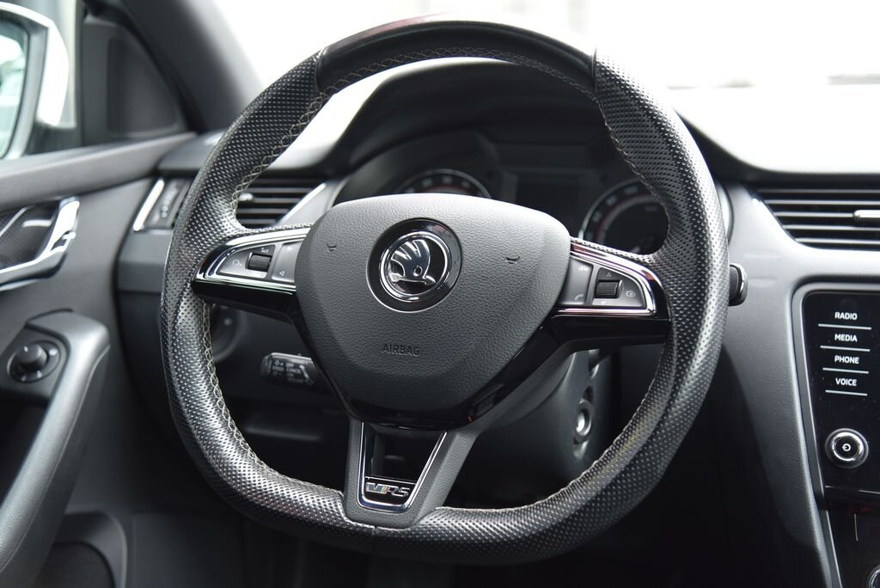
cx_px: 440
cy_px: 294
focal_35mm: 50
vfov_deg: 27.0
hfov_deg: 39.6
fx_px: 1223
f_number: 4
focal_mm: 50
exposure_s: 1/15
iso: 500
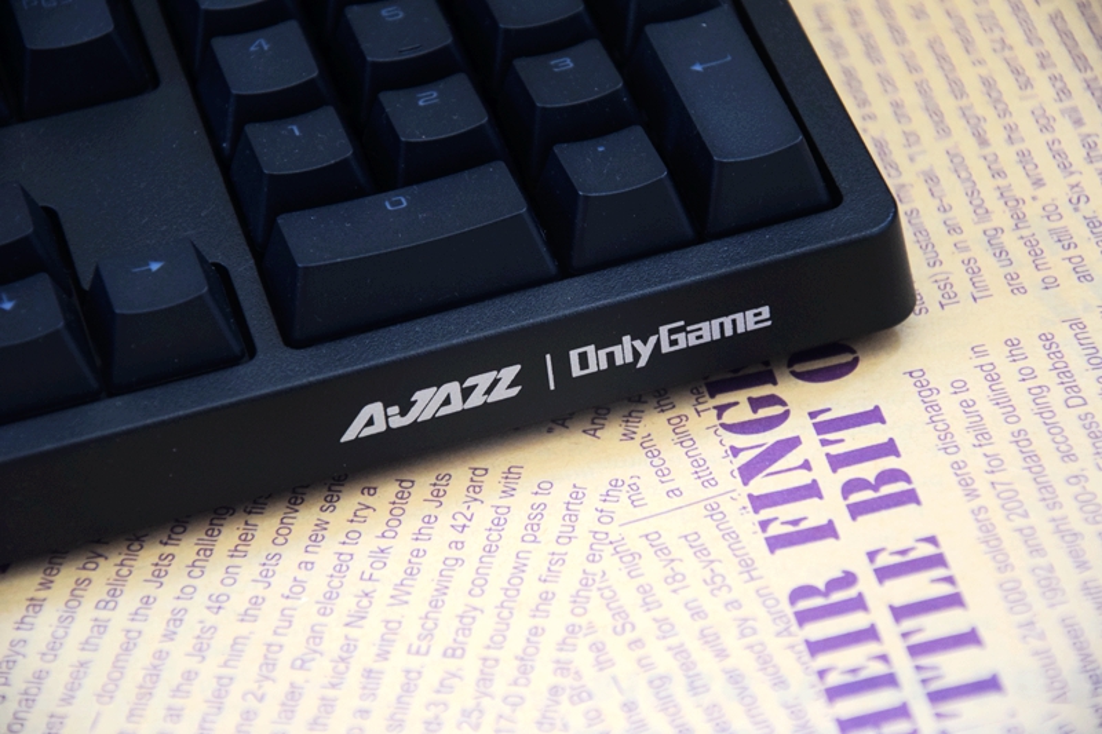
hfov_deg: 13.0
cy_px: 367
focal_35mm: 158
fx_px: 4820
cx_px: 551
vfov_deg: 8.7
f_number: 5.6
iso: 1250
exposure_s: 1/60
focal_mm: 105
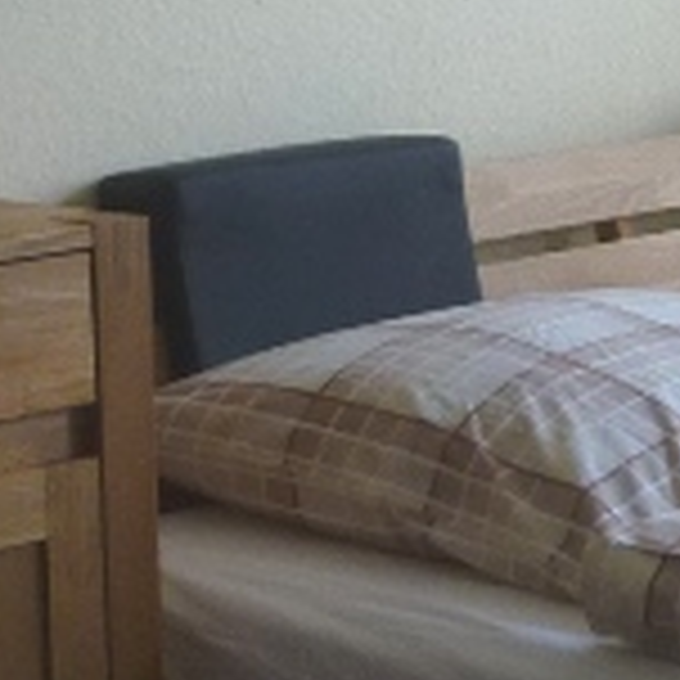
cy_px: 182
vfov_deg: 9.6
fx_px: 4023
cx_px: 1416
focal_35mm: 181
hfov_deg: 9.0
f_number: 2.8
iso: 80
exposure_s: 1/30
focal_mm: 5.5
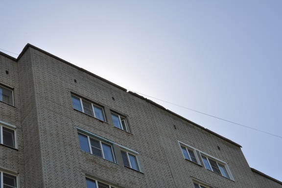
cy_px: 94
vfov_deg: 17.5
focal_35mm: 78
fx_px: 610
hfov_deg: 26.0
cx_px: 141
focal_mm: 52
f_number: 14
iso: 200
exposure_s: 1/200
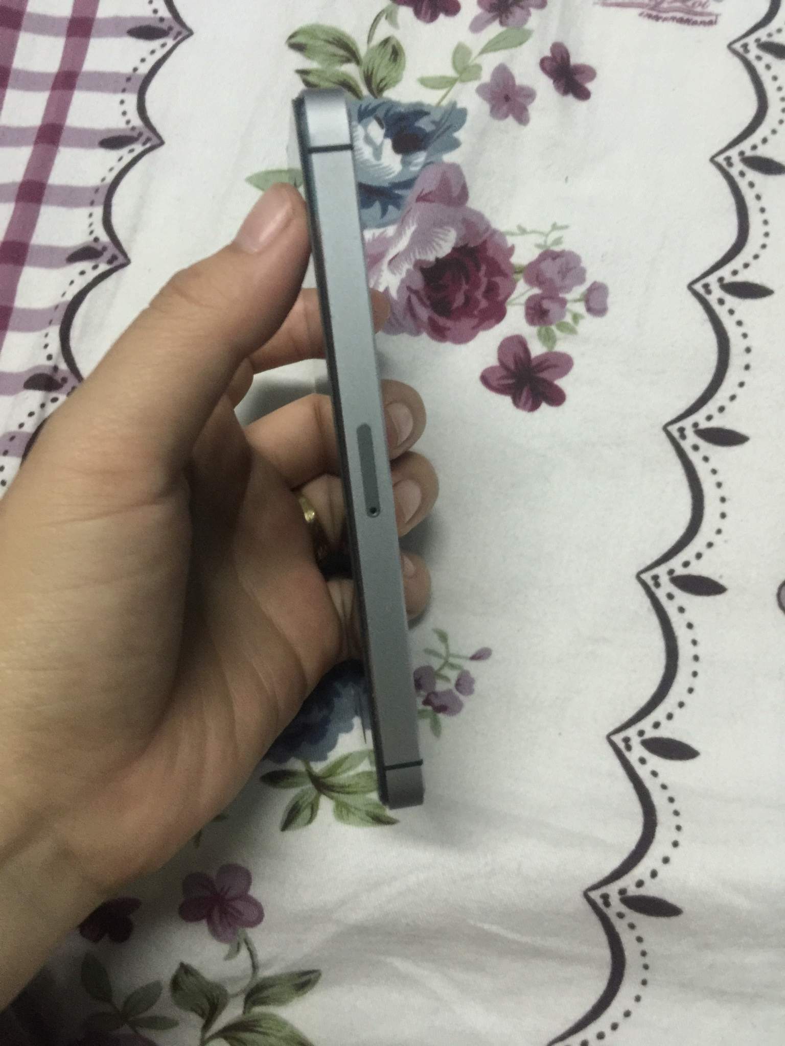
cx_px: 392
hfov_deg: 48.2
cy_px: 523
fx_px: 877
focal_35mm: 29
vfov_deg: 61.7
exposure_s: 1/17
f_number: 2.2
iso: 125
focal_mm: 4.15
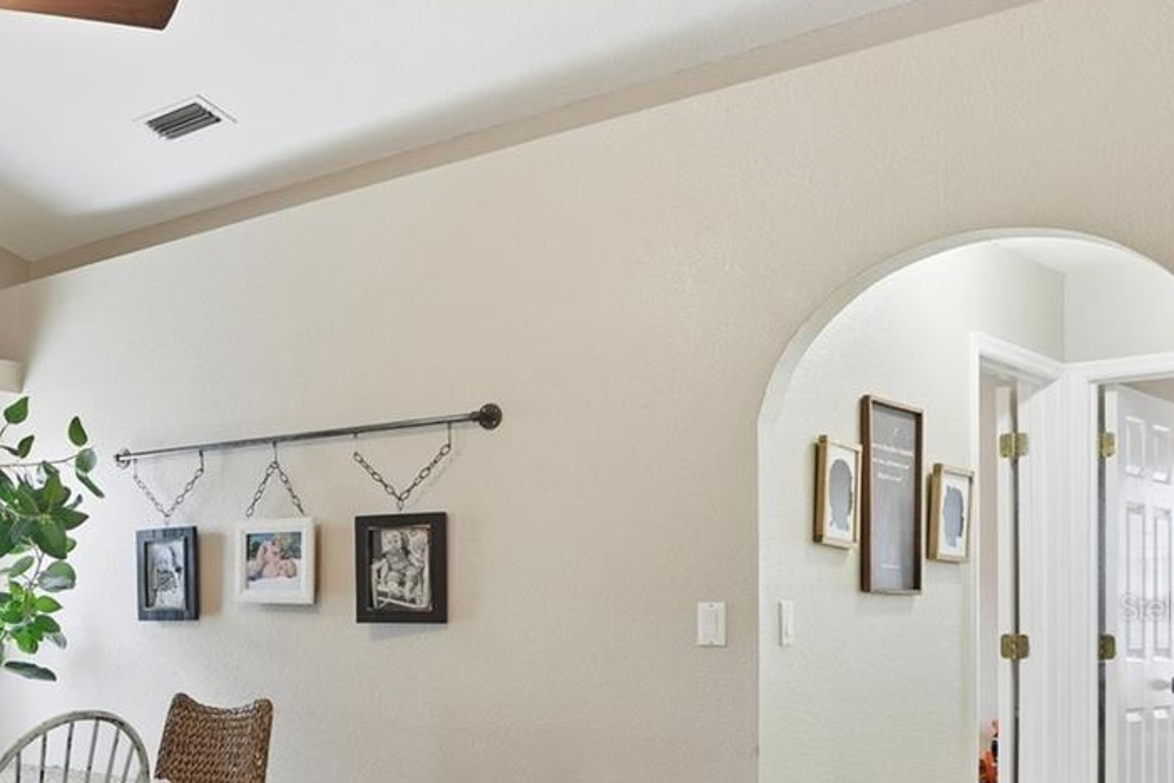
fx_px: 1337
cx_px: -69
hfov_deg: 40.0
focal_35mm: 41
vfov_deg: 31.9
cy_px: 607
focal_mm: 18
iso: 200
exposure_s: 1/6
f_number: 9
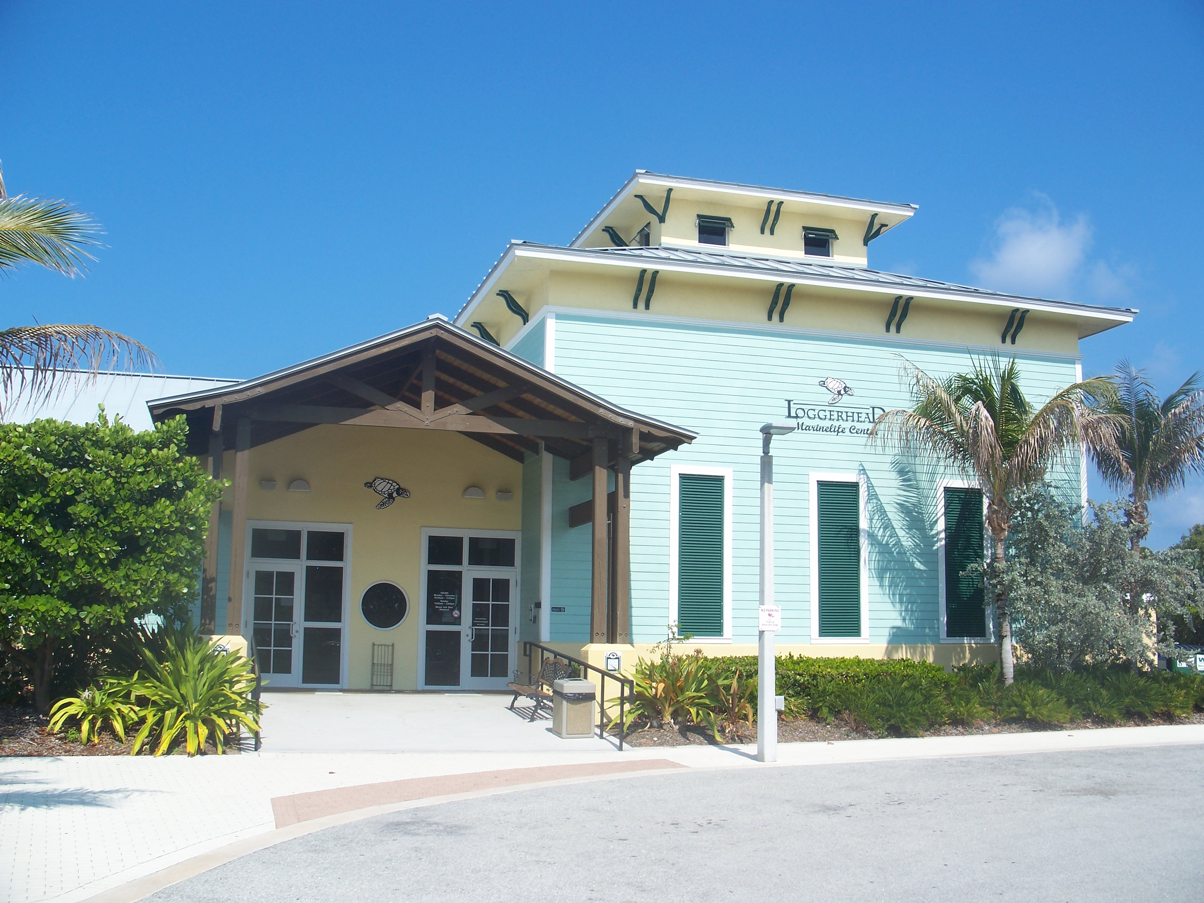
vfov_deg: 38.7
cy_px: 452
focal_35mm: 37
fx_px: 1287
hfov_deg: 50.1
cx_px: 602
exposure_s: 1/500
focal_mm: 7.8
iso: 64
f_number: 4
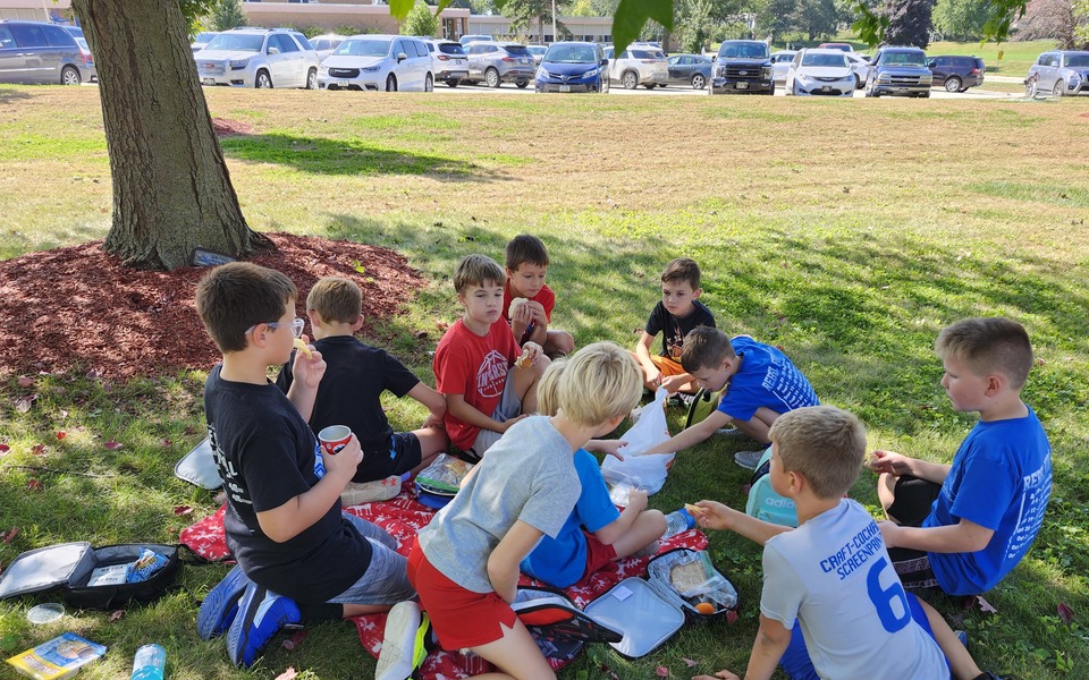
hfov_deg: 70.4
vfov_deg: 47.3
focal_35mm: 26
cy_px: 416
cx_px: 571
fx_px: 772
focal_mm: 5.54
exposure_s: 1/190
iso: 25
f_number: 1.8
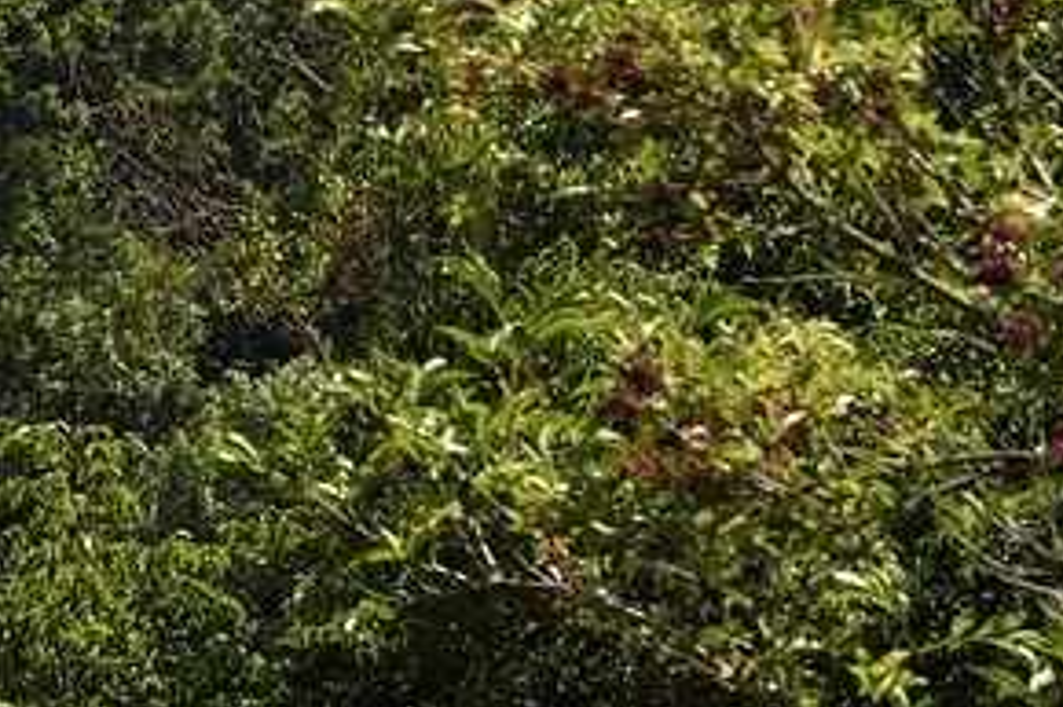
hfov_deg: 3.6
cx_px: -1763
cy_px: -564
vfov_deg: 2.4
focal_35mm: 562
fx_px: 16585
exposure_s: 1/200
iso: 200
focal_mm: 102
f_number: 11
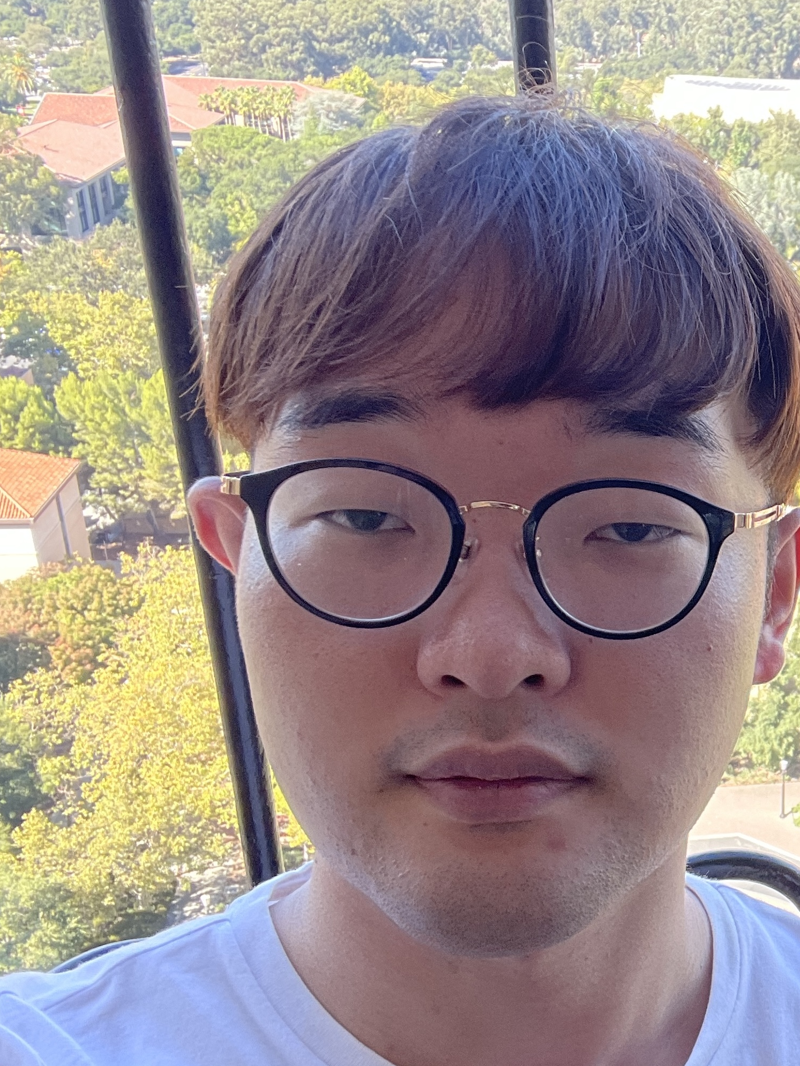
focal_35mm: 30
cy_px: 579
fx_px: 924
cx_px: 510
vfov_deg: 59.9
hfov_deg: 46.3
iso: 32
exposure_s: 1/122
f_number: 2.2
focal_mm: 2.71
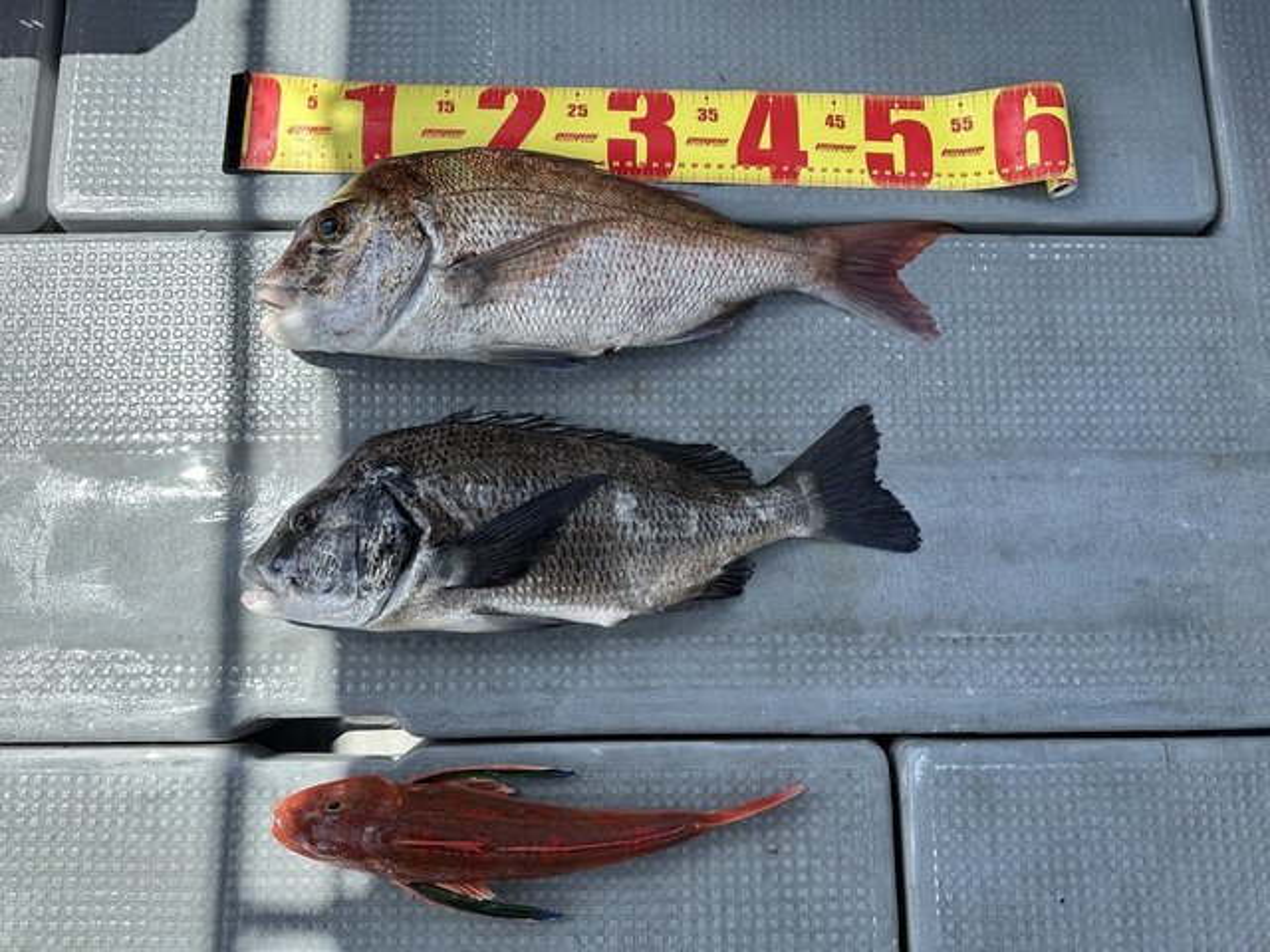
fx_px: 881
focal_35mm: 24
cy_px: 476
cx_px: 635
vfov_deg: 56.8
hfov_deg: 71.6
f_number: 1.78
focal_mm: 6.86
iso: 80
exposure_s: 1/2252
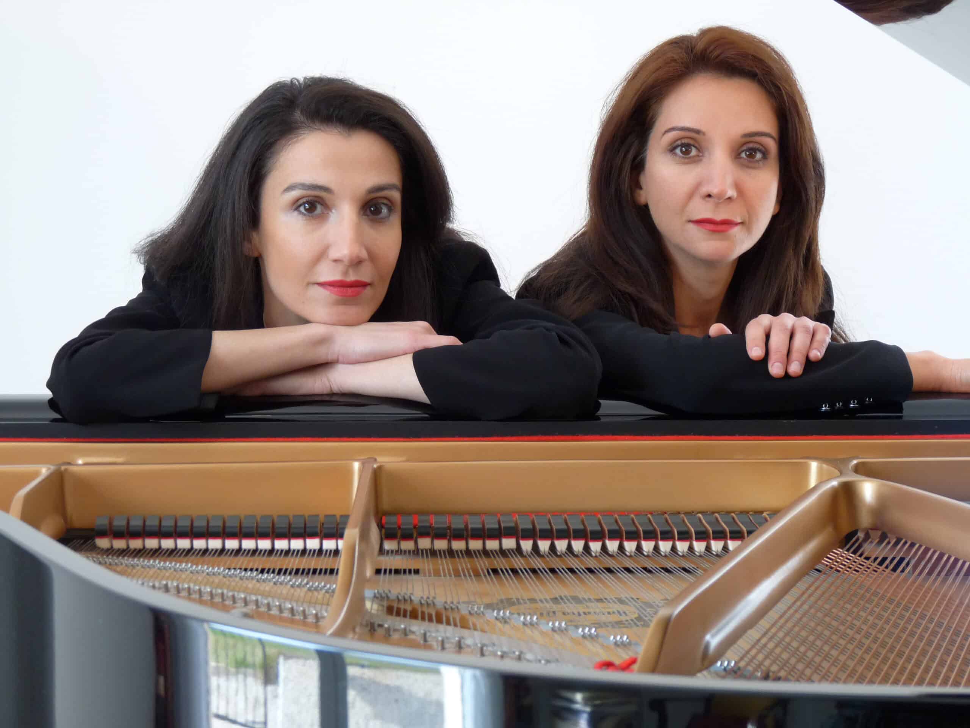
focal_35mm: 101
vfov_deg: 14.6
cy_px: 364
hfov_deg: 19.4
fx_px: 2830
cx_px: 485
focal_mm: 18
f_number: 3.6
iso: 200
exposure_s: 1/40
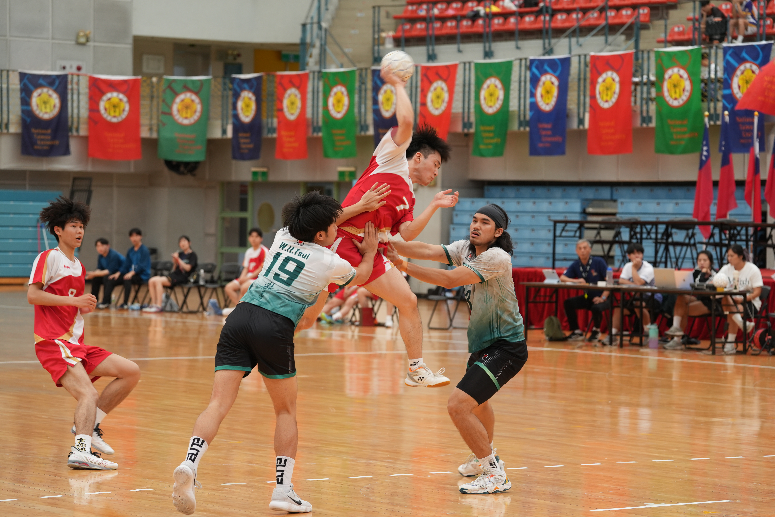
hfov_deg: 17.1
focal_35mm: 120
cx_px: 388
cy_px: 258
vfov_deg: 11.4
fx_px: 2583
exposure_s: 1/320
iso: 640
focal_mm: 120
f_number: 4.5
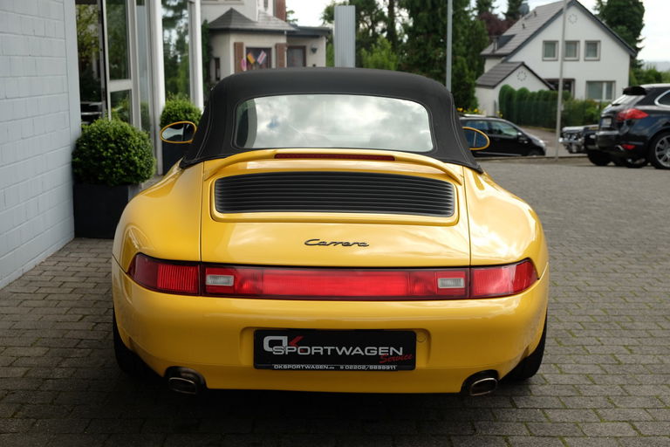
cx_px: 335
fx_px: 949
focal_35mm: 51
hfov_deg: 38.9
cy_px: 224
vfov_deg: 26.5
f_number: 5.6
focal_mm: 34.3
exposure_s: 1/280
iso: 200
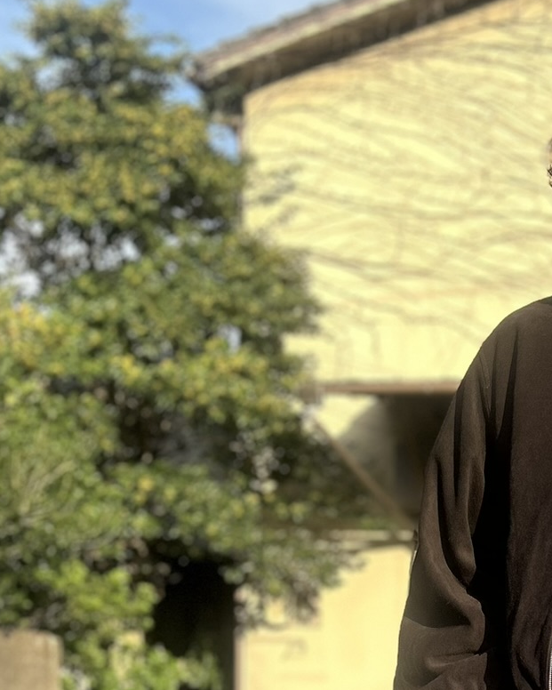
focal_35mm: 67
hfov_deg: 21.6
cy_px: 758
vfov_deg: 26.1
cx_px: 612
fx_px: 1368
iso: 50
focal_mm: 5.7
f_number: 1.5
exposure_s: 1/2123
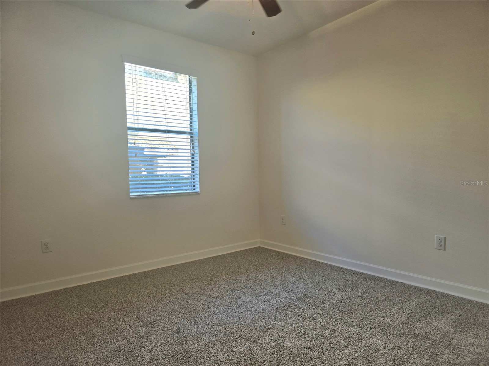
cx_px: 244
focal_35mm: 23
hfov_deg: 73.9
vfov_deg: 58.9
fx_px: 325
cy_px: 183
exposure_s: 1/120
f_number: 1.7
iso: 64
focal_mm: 6.3
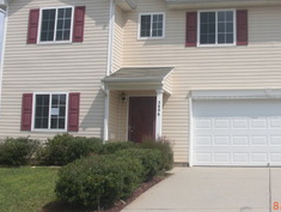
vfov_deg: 27.5
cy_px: 81
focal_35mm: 53
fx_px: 431
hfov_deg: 35.8
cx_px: 185
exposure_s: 1/200
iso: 50
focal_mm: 6.3
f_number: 7.9
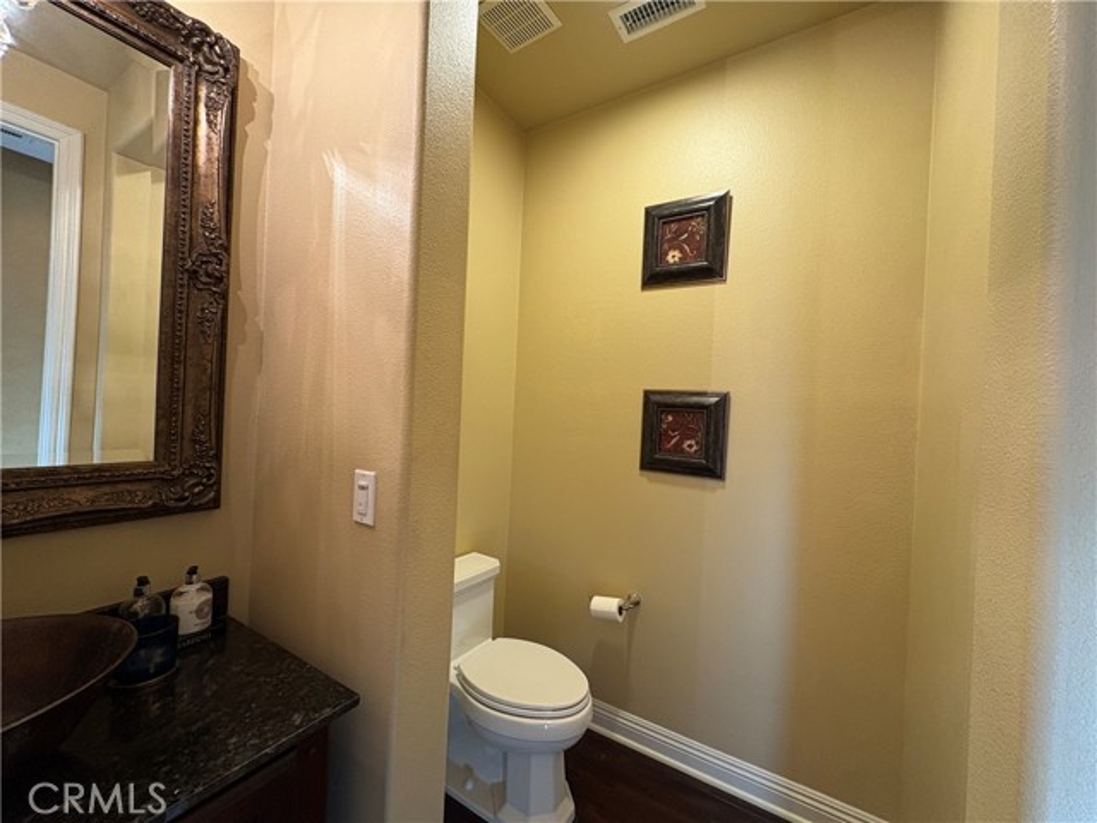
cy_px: 412
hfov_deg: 102.1
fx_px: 444
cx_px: 548
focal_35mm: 14
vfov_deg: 85.7
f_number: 2.2
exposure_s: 1/60
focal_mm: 2.22
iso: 200
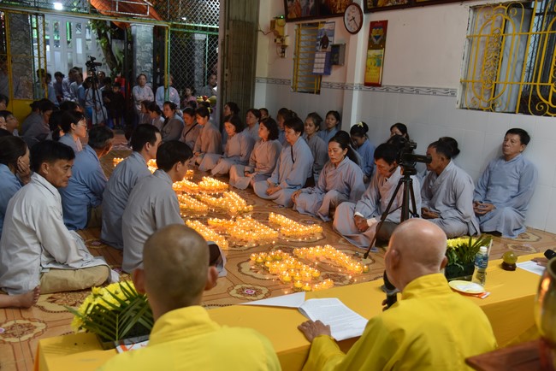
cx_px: 278
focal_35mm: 35
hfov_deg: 54.4
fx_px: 541
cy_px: 186
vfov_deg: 37.9
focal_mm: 35
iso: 1400
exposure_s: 1/60
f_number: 4
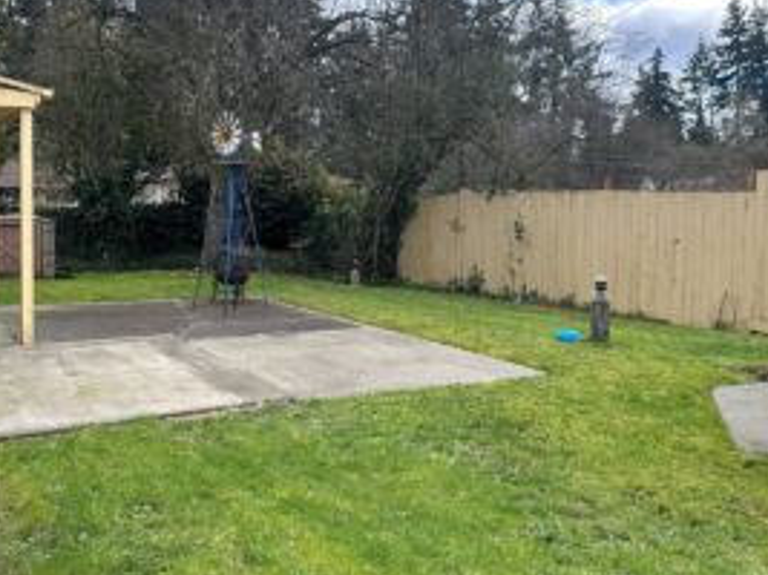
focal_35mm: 36
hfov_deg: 51.2
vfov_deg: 39.5
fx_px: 798
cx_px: 331
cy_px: 230
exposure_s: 1/1321
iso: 80
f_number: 1.78
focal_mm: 6.86
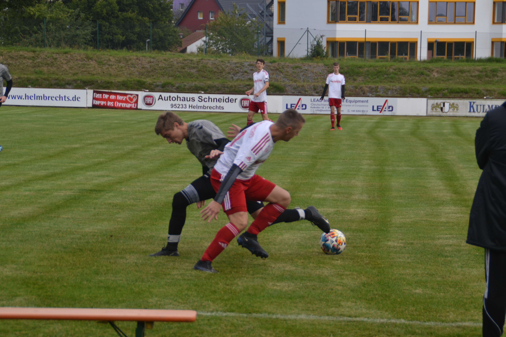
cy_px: 170
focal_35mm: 148
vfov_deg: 9.3
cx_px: 252
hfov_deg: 13.9
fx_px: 2080
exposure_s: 1/1000
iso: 400
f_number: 5.6
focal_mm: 98
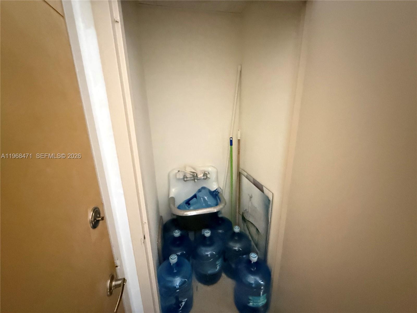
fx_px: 169
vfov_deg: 85.7
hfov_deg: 102.1
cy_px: 156
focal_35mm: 14
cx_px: 208
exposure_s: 1/30
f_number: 2.2
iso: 2500
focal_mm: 2.22
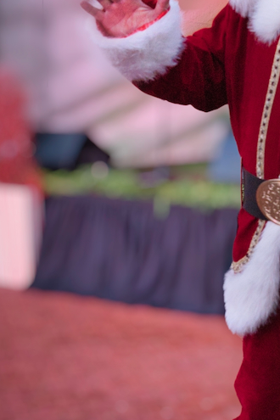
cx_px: 329
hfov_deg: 14.8
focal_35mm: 89
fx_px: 1042
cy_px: 208
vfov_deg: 22.8
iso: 5000
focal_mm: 34.5
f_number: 6.3
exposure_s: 1/160
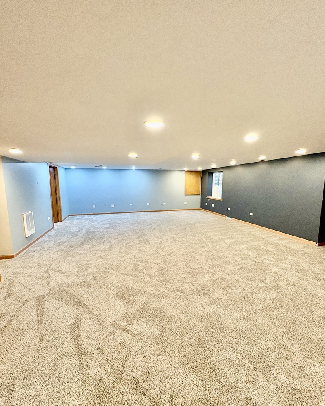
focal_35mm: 15
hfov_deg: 84.0
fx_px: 180
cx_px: 161
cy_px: 207
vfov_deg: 96.8
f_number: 2.2
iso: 320
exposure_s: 1/60
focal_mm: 2.22
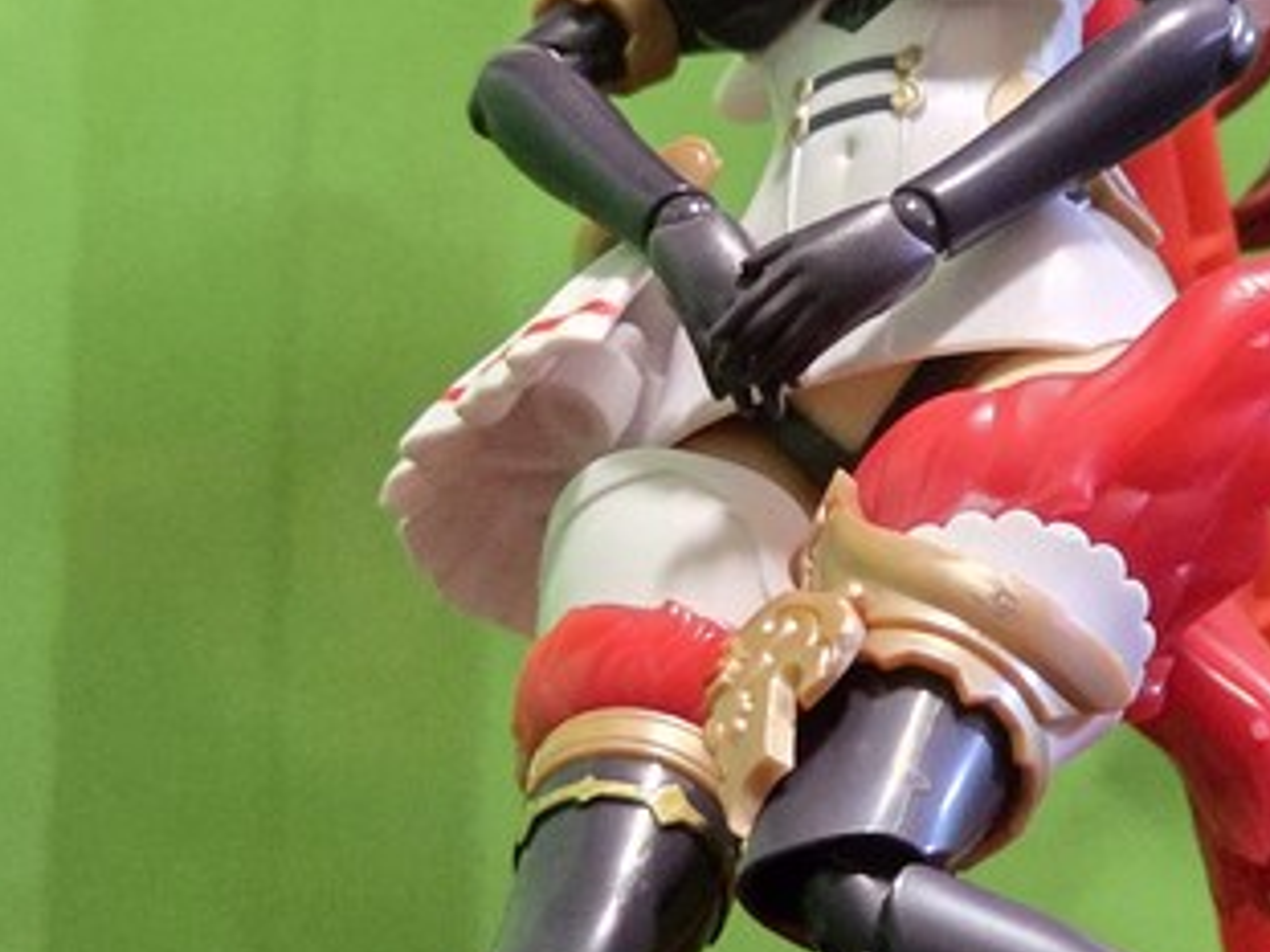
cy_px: 492
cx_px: 968
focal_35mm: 200
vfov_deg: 7.4
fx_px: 7335
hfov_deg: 9.9
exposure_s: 1/30
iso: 1600
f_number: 2.4
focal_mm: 7.9
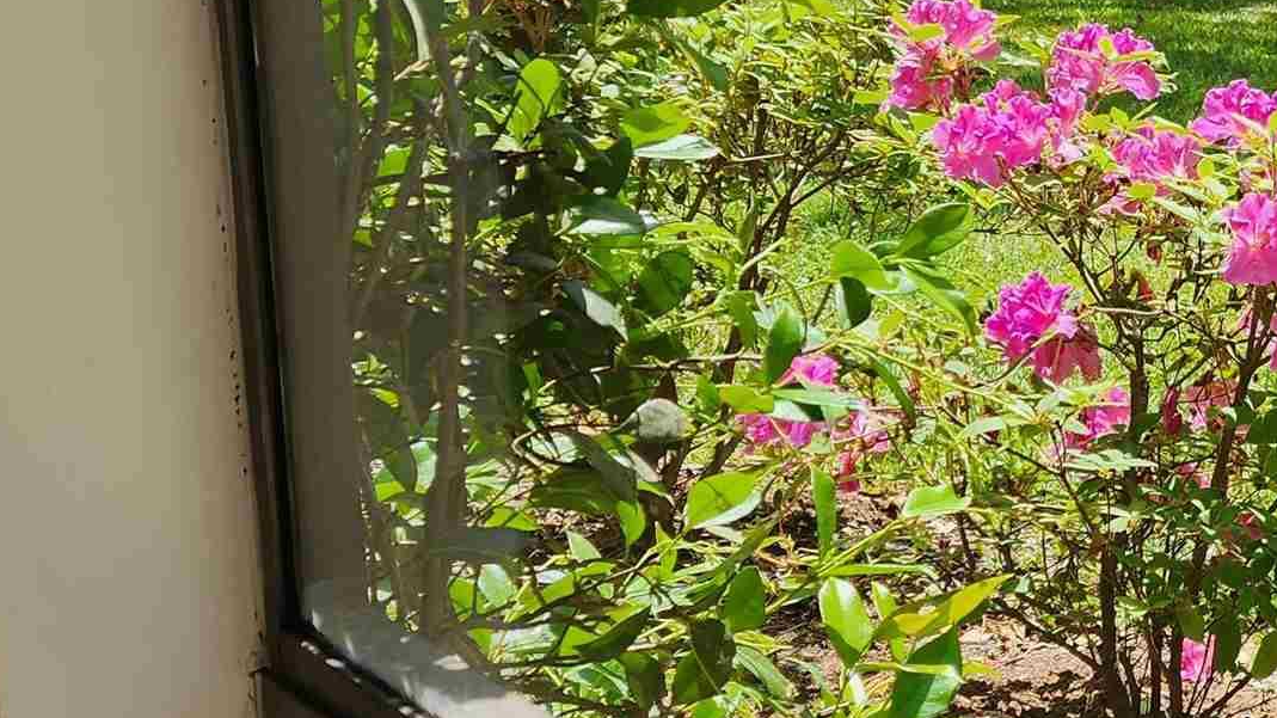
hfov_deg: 25.4
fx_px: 2438
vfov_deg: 16.6
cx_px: 1652
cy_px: 157
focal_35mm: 72
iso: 12
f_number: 1.8
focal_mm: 6.4
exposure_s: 1/414
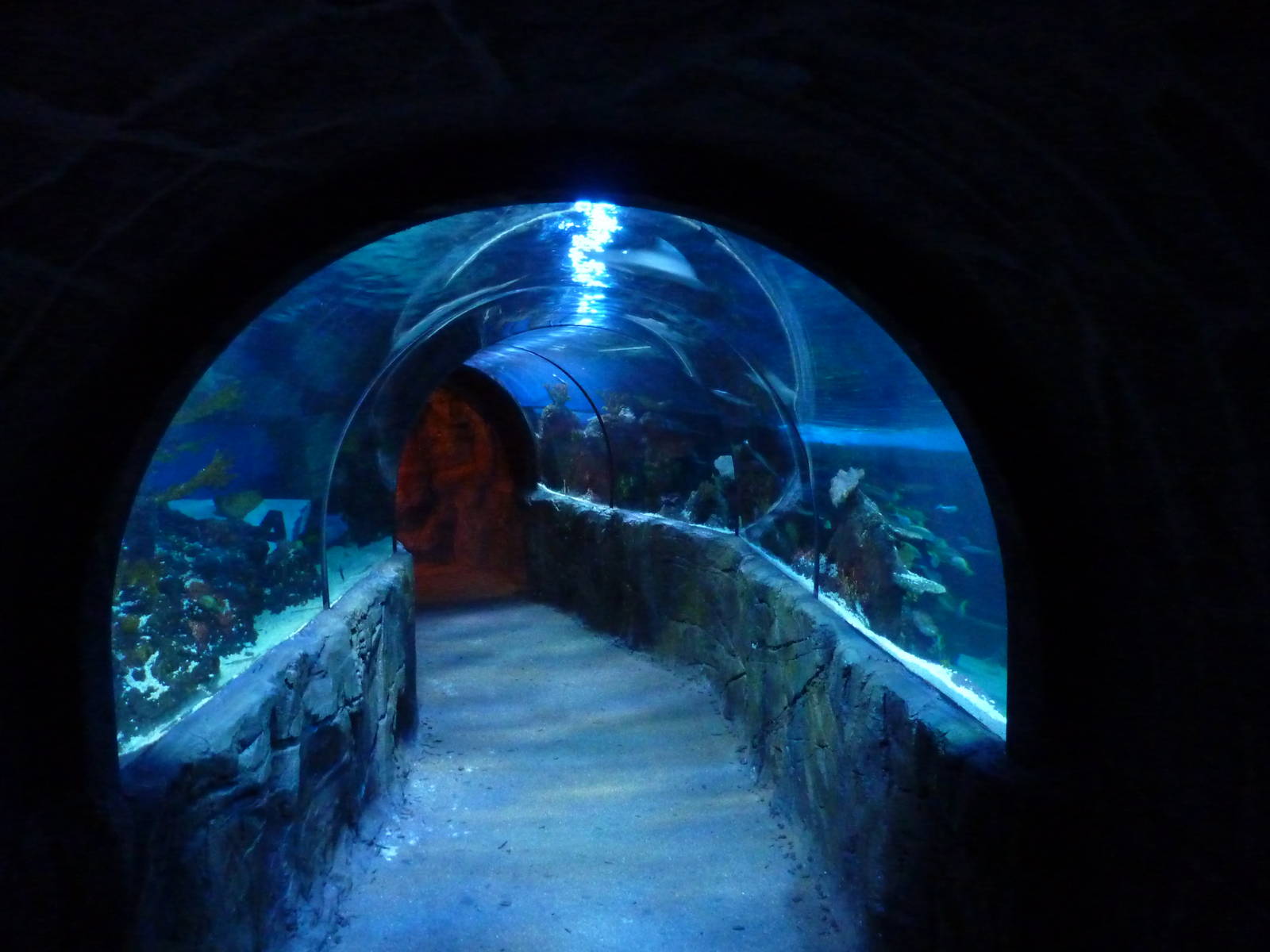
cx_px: 635
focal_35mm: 25
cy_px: 476
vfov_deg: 54.9
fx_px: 917
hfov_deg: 69.4
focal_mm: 4.1
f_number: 3.3
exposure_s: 1/8
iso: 800
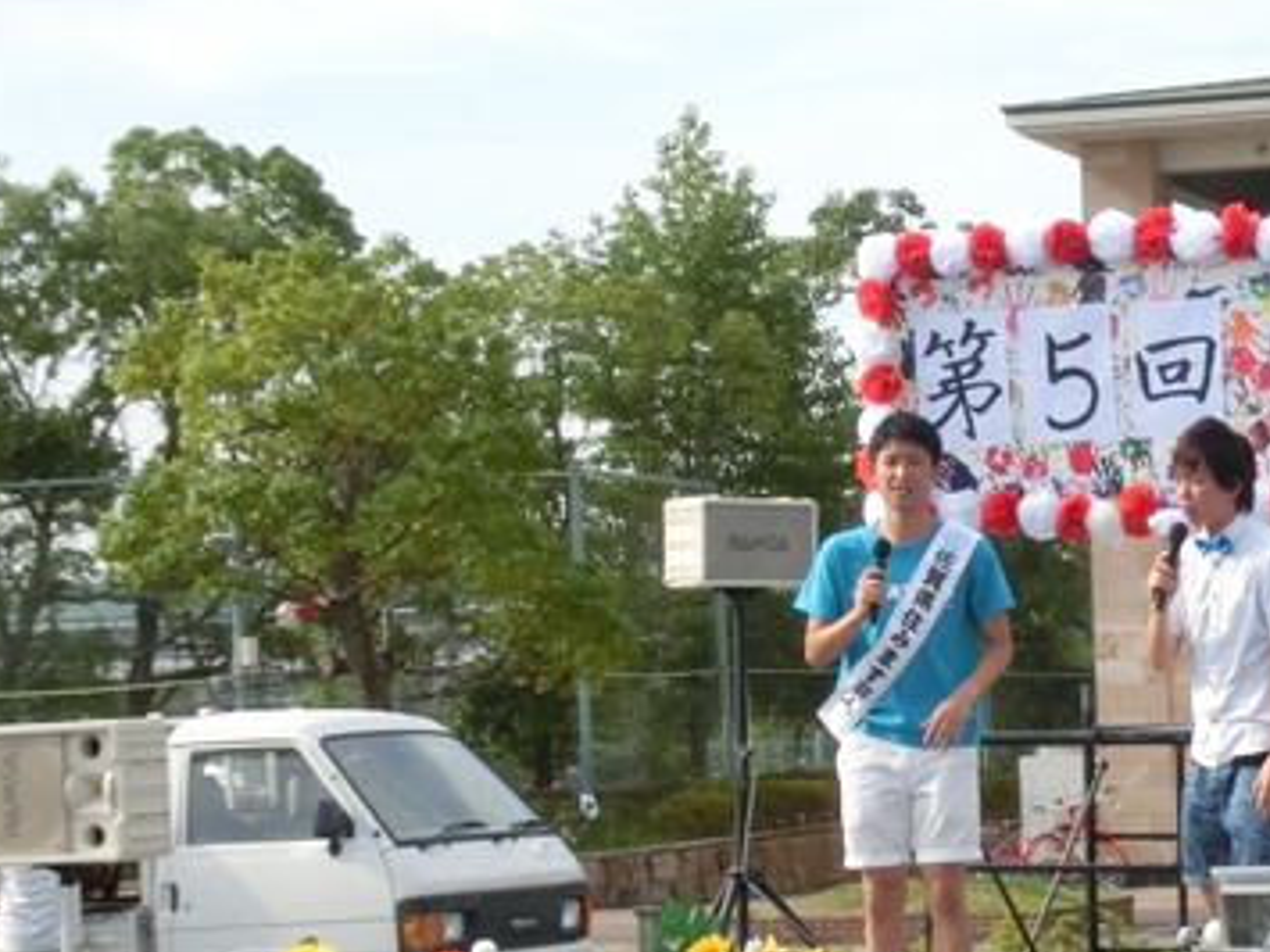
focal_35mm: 134
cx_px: 1191
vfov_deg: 11.1
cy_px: 490
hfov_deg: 14.5
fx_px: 4915
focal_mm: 12.1
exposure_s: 1/250
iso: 400
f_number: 11.9
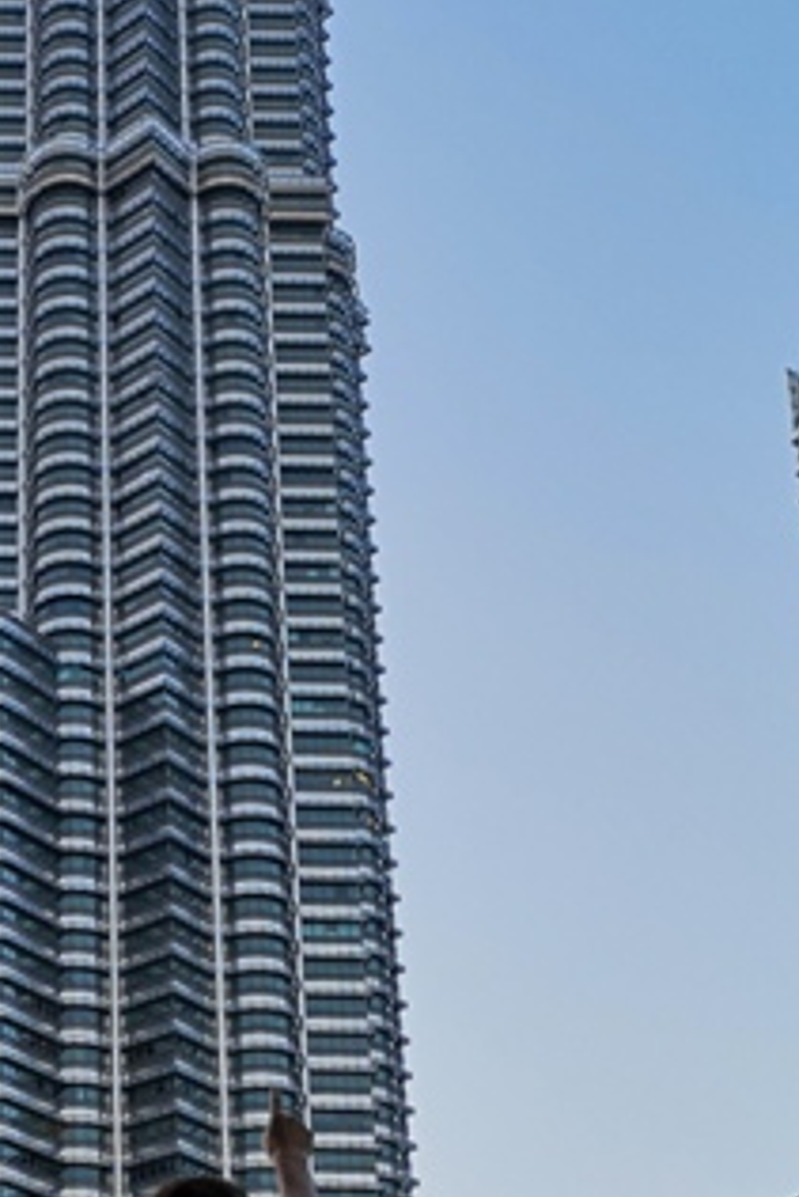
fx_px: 2361
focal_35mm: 71
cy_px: 1148
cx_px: -148
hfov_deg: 18.3
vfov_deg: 27.1
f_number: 1.8
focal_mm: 3.95
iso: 50
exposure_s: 1/432
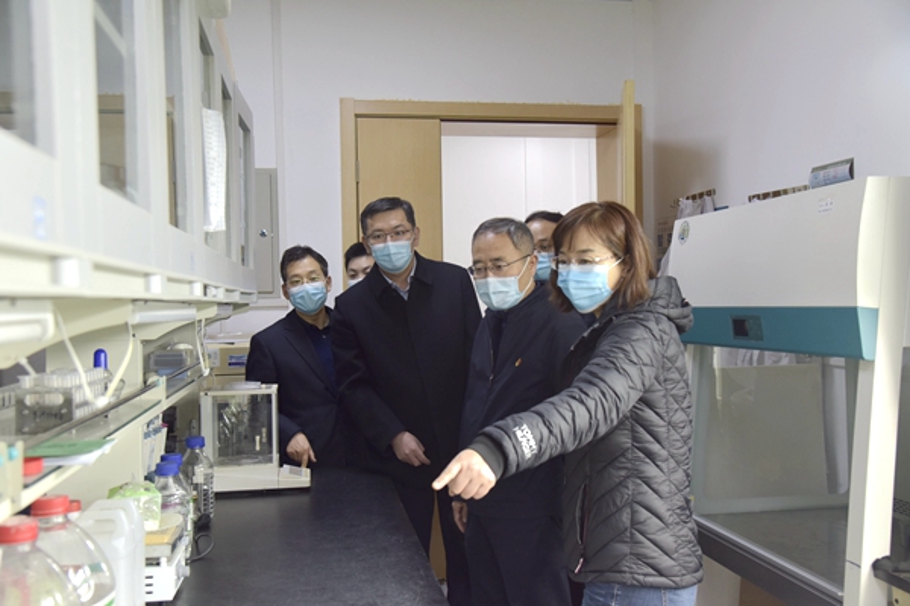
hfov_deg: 50.7
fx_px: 960
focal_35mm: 38
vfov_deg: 35.1
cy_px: 303
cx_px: 455
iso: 640
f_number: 5
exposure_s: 1/100
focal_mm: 38
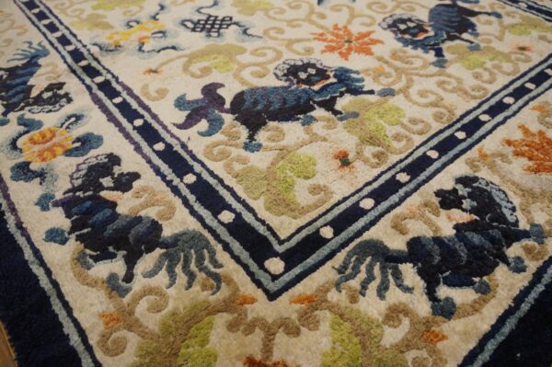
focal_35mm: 27
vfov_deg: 47.9
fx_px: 414
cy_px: 184
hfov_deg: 67.4
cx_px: 276
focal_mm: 18
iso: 400
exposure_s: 1/60
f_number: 4
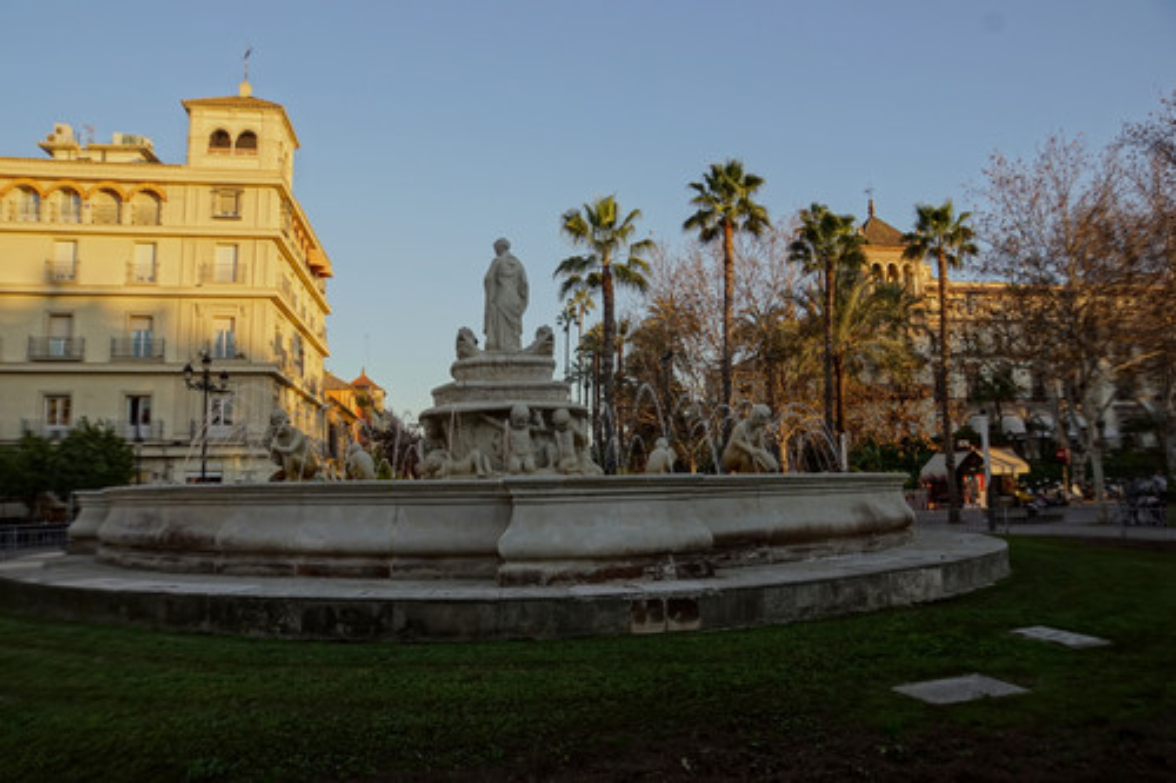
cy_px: 392
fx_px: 784
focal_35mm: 24
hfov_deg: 73.8
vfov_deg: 53.1
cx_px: 588
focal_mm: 16
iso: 400
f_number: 8
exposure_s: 1/320
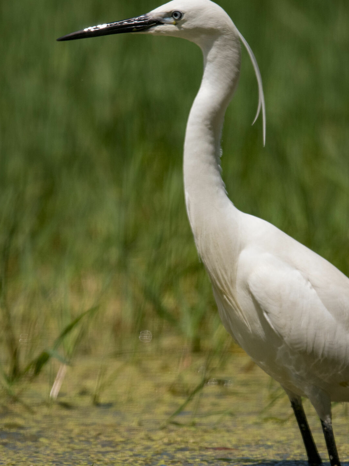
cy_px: 240
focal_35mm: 1451
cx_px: 212
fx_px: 19508
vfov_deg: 1.4
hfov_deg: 1.0
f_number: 6.3
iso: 400
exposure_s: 1/1000
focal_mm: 600
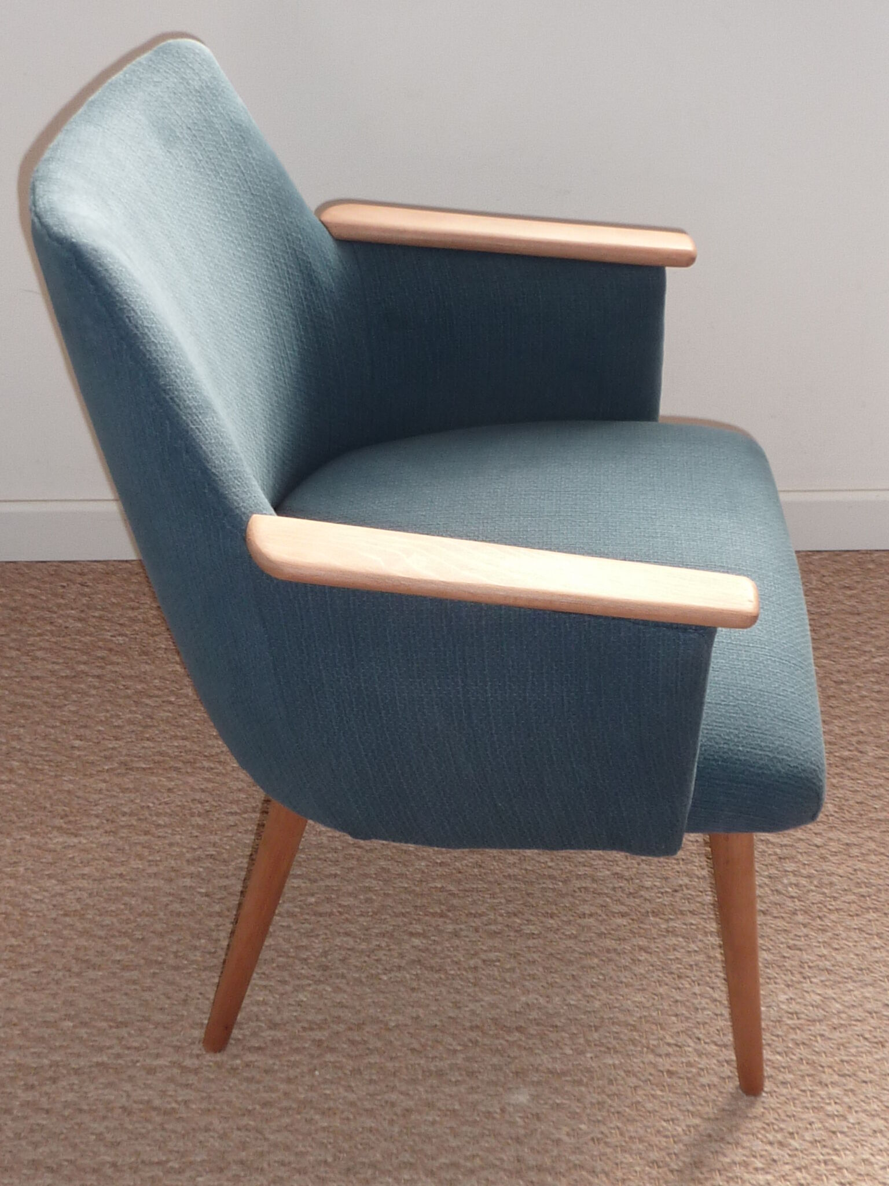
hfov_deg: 30.3
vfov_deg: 39.7
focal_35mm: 48
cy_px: 593
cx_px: 444
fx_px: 1644
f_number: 3.3
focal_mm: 4.4
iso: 100
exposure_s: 1/30
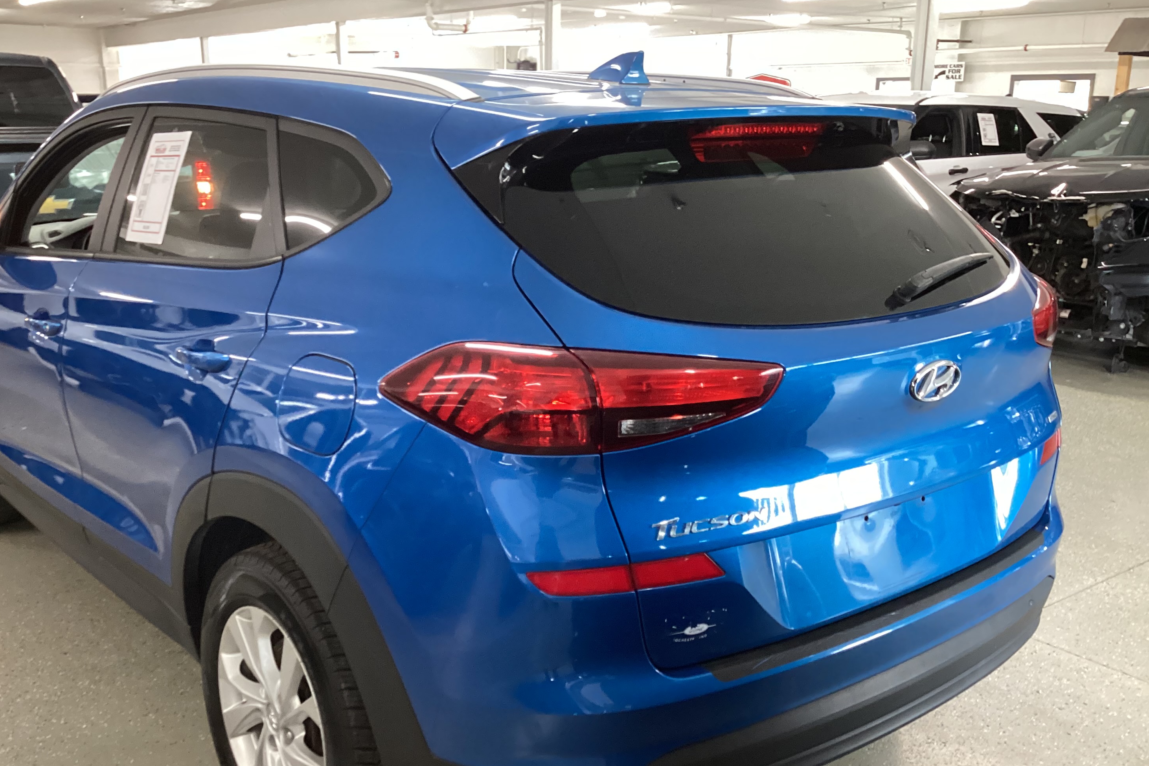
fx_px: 1149
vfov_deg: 36.8
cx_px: 513
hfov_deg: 53.0
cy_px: 434
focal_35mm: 36
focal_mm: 3.3
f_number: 2.4
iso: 320
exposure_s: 1/40
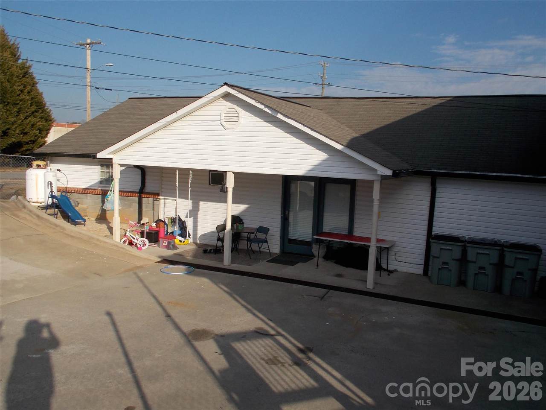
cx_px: 273
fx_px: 473
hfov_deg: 60.0
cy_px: 205
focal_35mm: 30
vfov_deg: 46.8
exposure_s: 1/1250
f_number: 3.3
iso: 80
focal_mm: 5.3
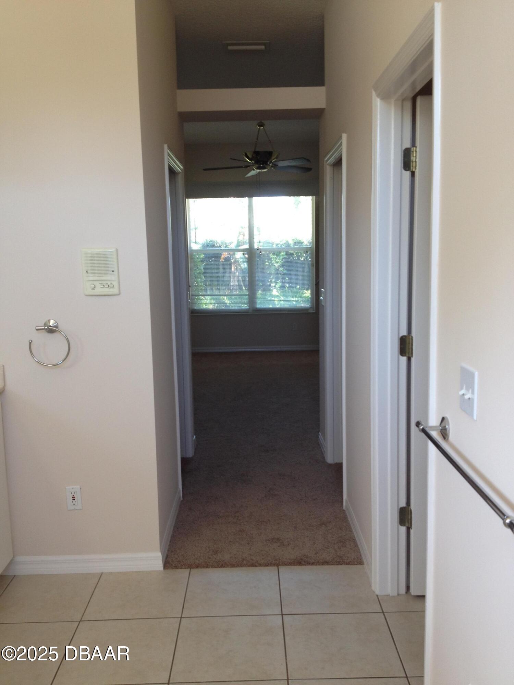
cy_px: 342
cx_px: 257
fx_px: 693
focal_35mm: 35
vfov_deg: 52.6
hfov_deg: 40.7
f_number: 2.4
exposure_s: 1/20
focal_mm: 4.28
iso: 50
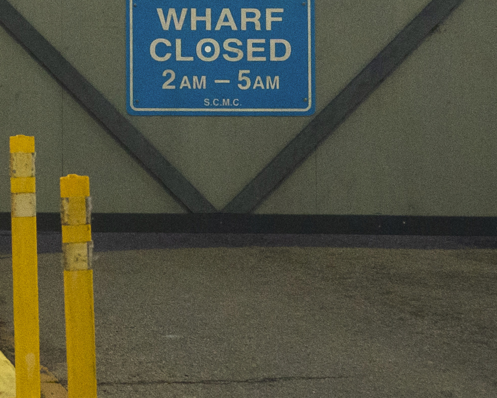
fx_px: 1986
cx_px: -221
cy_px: -129
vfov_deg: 11.1
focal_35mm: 135
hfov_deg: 13.5
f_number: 2.8
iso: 1600
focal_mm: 24
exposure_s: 1/200
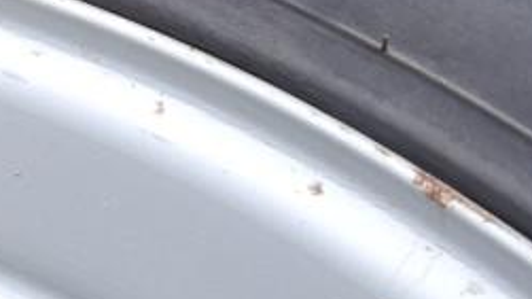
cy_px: -333
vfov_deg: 7.6
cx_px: -456
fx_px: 2129
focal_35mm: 151
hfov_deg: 12.8
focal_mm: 17
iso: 160
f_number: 5
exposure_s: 1/200
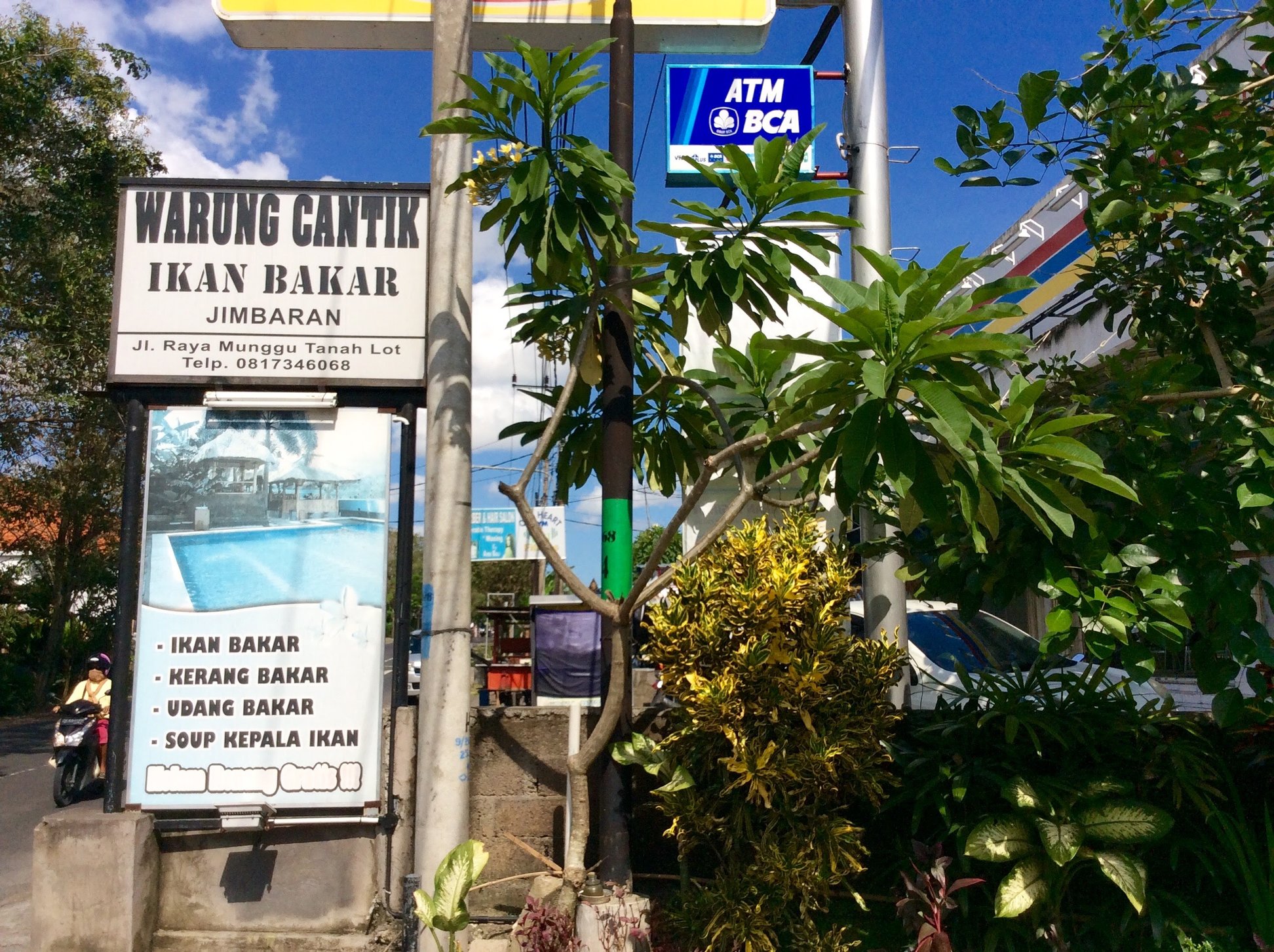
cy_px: 476
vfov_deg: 44.1
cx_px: 637
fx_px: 1176
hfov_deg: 56.9
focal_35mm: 32
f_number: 2.4
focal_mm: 3.3
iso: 32
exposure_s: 1/2119
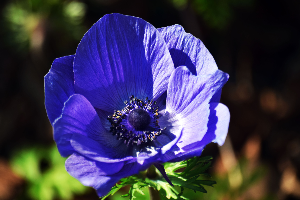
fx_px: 3000
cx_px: 150
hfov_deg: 5.7
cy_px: 100
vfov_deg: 3.8
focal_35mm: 360
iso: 200
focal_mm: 240
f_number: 5.3
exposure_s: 1/1600
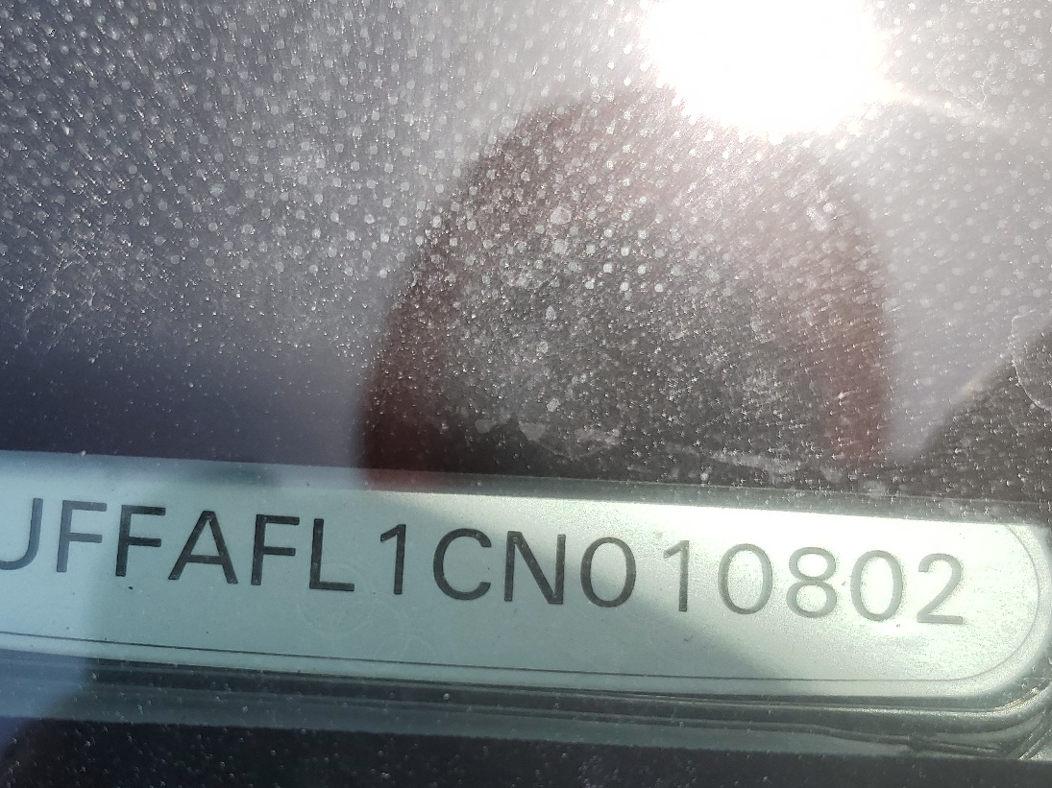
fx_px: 1155
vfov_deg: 37.1
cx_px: 392
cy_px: 553
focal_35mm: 38
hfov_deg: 48.5
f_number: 1.5
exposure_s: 1/1250
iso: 50
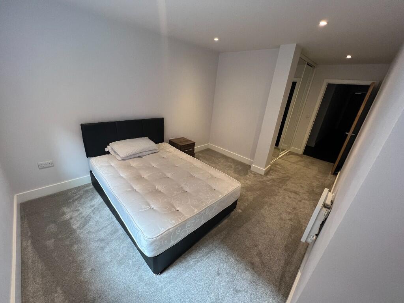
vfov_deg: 89.9
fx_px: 152
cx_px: 202
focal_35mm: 13
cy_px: 152
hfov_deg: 106.2
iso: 250
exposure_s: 1/100
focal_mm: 1.57
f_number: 1.8
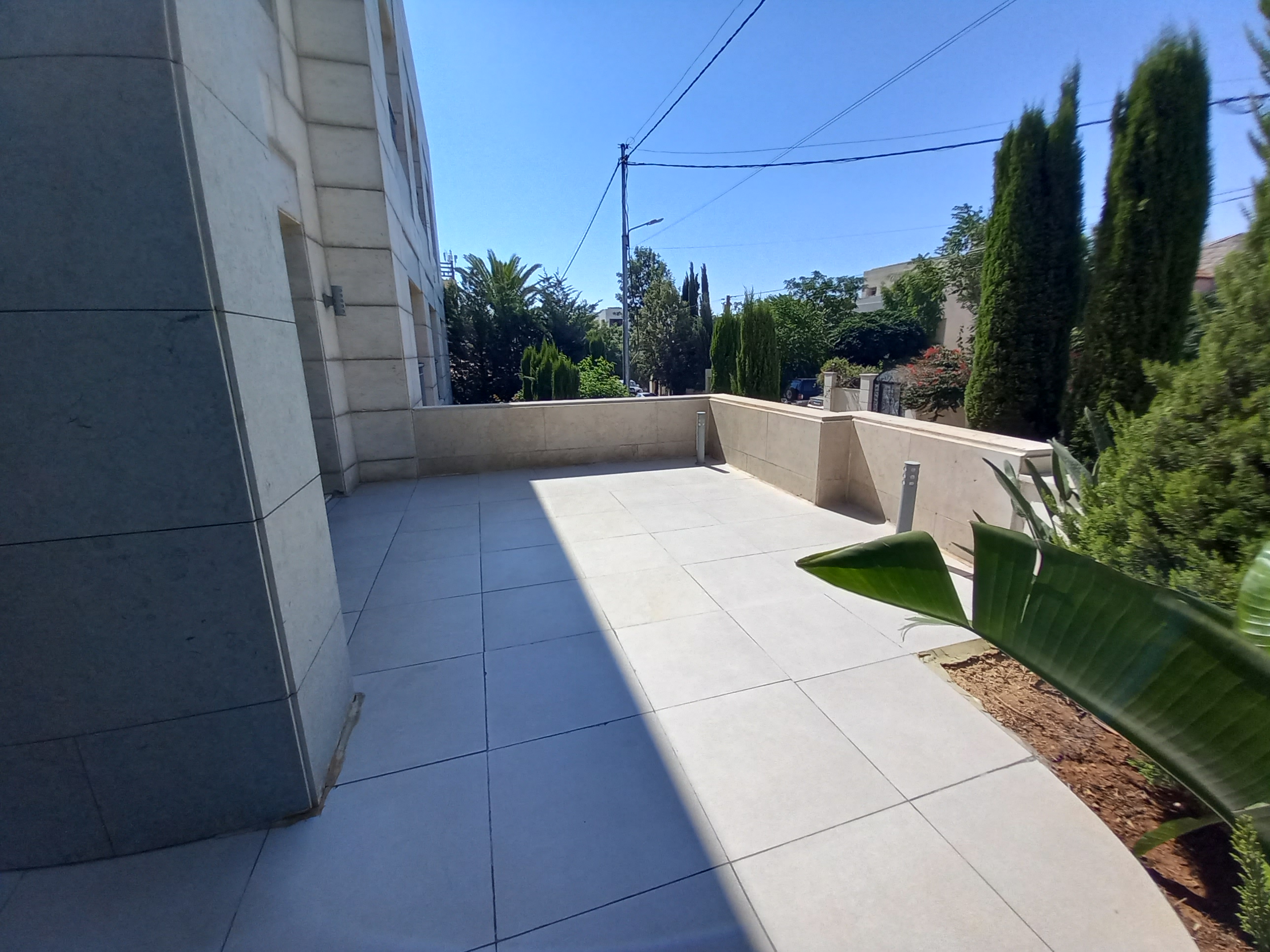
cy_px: 476
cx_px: 635
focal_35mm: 13
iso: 40
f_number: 2.2
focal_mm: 1.13
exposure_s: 1/1453
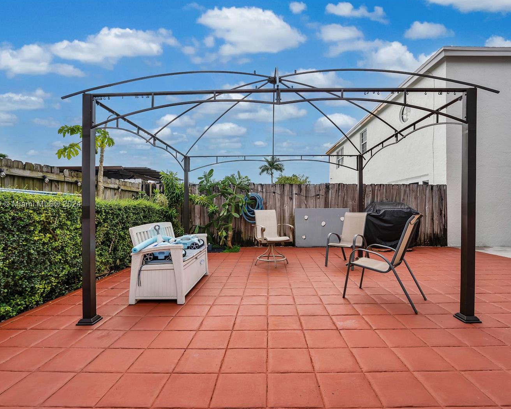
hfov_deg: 93.0
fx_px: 242
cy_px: 205
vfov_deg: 80.4
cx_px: 268
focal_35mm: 16
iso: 100
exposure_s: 1/640
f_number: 5
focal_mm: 14
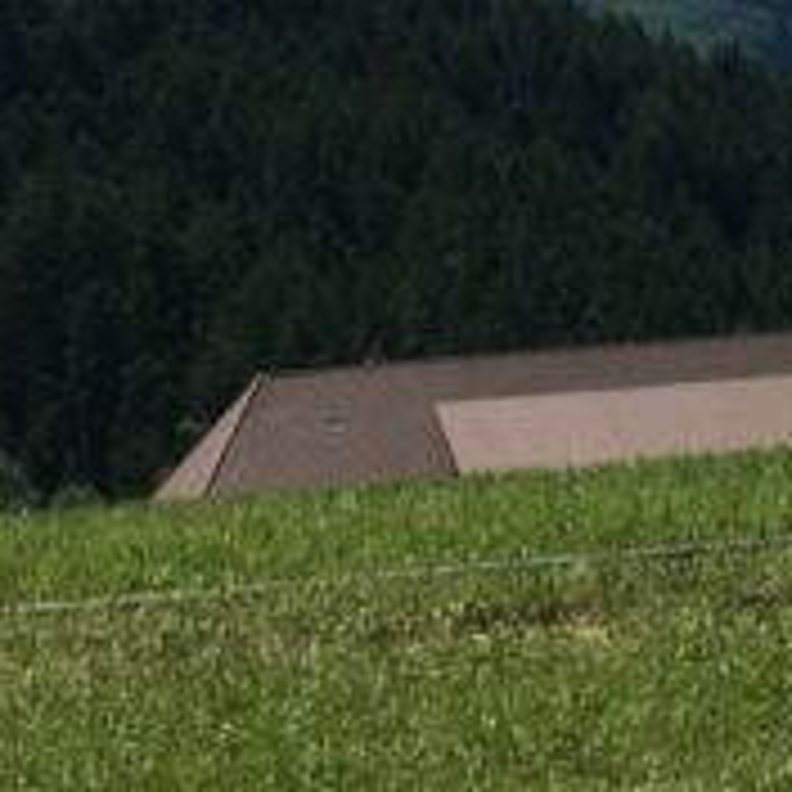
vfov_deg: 11.2
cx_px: 1035
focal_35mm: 149
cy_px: -468
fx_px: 3857
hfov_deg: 11.4
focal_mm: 4.15
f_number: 2.2
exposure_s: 1/3663
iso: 25
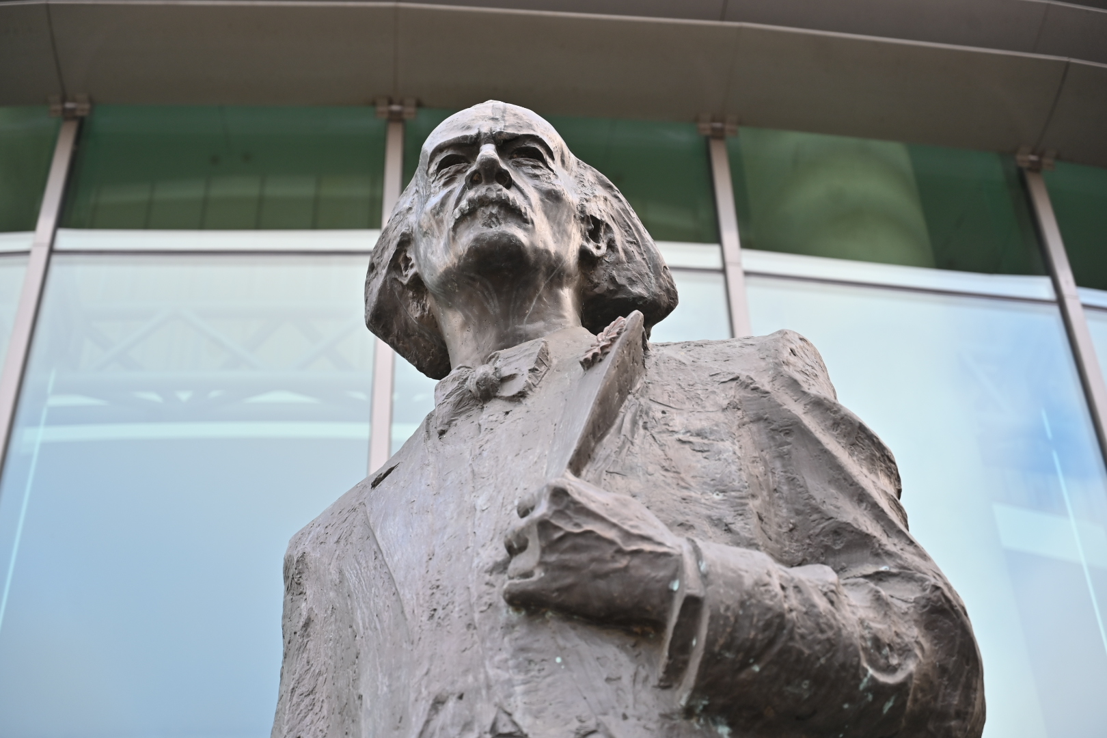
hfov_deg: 28.8
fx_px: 2152
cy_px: 369
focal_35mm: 70
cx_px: 554
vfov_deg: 19.5
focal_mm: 70
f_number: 4
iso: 220
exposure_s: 1/160
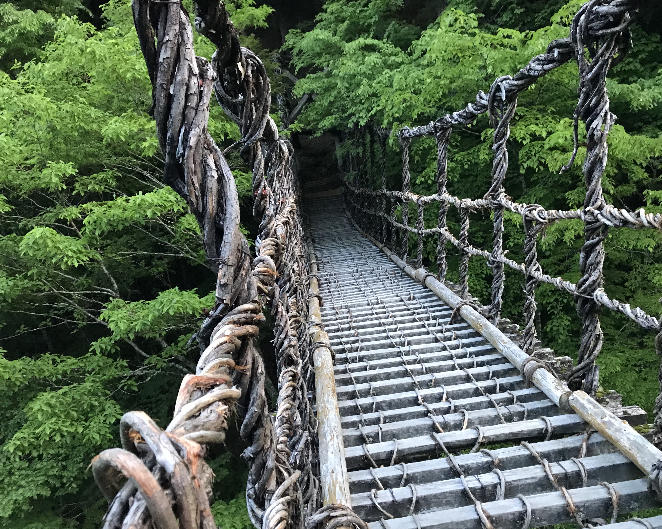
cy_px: 270
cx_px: 330
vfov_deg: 48.5
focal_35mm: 30
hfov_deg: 58.8
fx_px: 588
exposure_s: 1/15
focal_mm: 3.99
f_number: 1.8
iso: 100
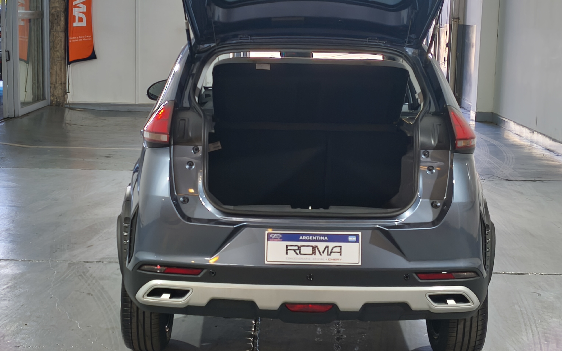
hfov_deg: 33.5
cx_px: 264
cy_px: 149
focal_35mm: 61
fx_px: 934
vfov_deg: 21.3
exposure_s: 1/100
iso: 200
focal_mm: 5.35
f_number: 1.7
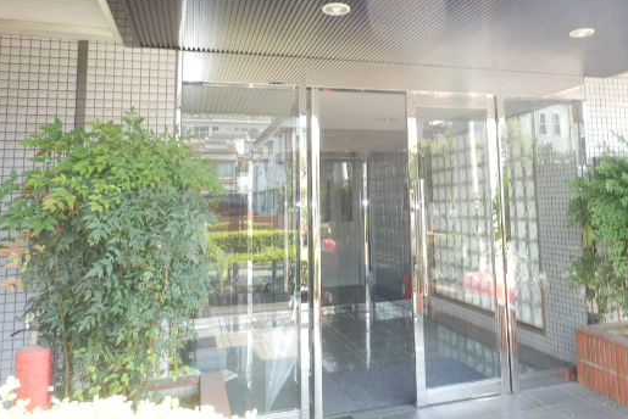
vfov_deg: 41.6
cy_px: 128
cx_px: 384
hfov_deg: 59.6
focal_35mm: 31
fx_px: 541
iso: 80
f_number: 3
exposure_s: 1/30
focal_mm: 4.2
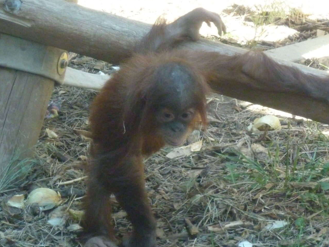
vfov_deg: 5.6
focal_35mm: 265
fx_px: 2519
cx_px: 169
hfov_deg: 7.5
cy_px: 115
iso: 800
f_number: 4.6
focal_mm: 34.4
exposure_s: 1/160
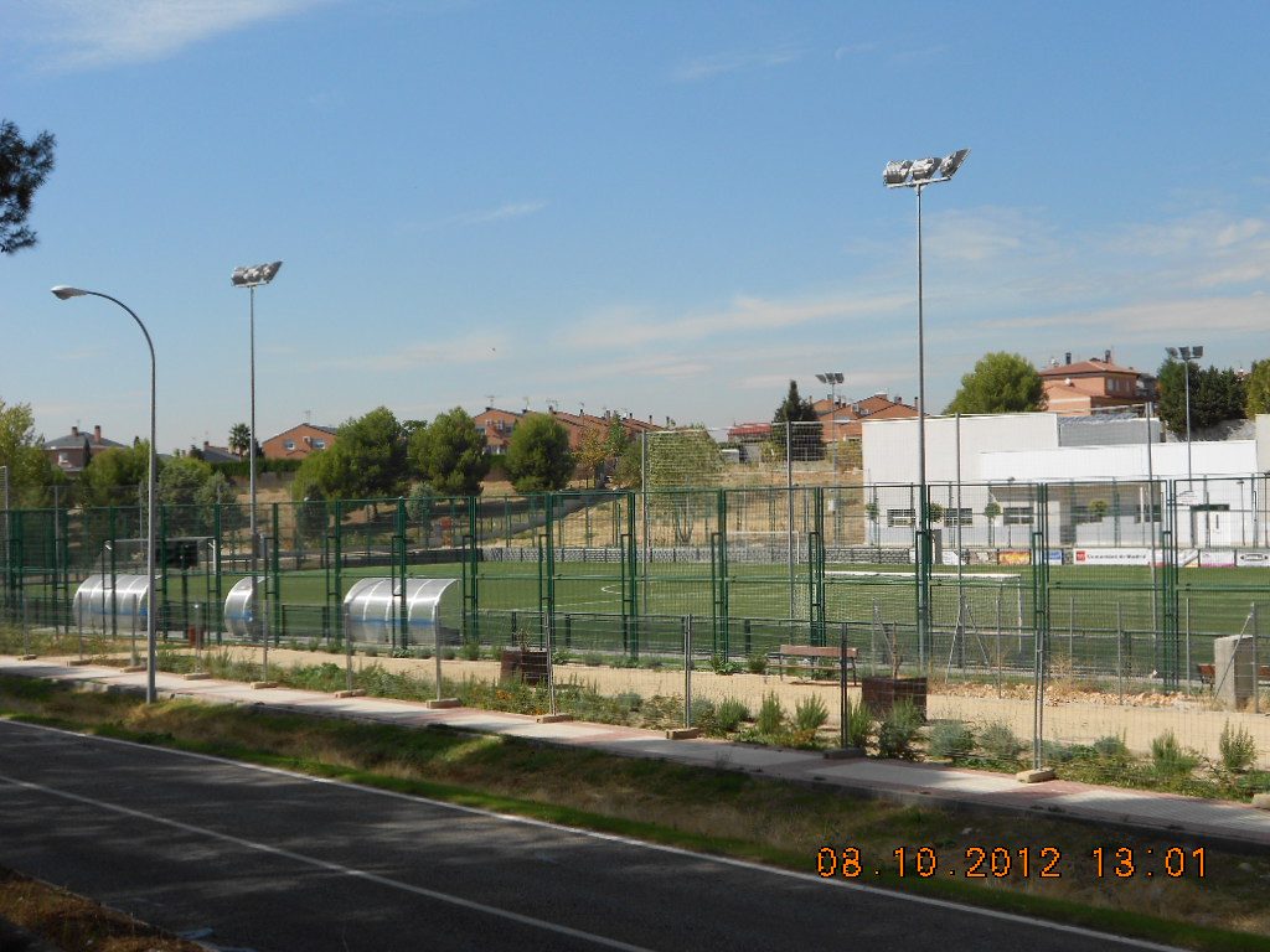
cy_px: 476
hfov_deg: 38.9
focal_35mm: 49
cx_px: 635
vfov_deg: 29.7
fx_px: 1798
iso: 80
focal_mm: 8.8
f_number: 4.5
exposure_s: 1/640
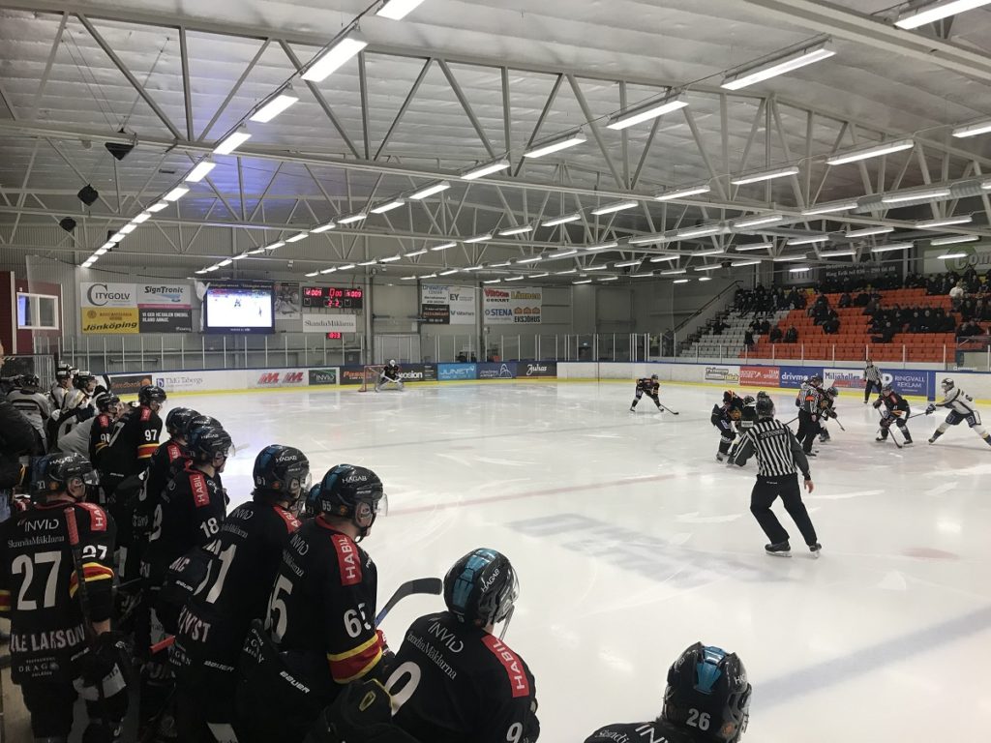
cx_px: 496
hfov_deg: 63.4
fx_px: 802
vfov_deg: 49.7
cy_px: 372
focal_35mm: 28
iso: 25
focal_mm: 3.99
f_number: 1.8
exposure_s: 1/40
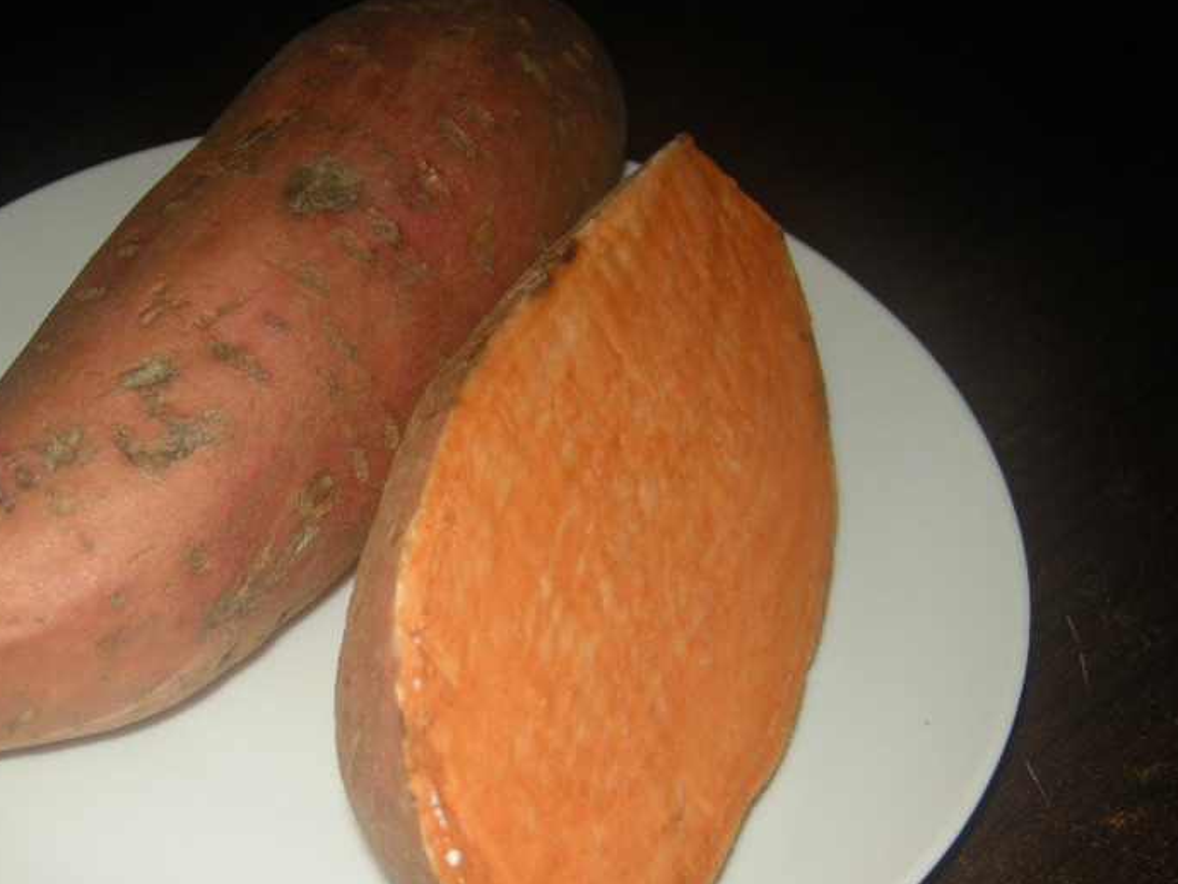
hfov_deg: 36.6
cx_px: 439
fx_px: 1770
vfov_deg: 27.9
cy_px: 588
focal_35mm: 52
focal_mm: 7.5
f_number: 2.7
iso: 64
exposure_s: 1/60
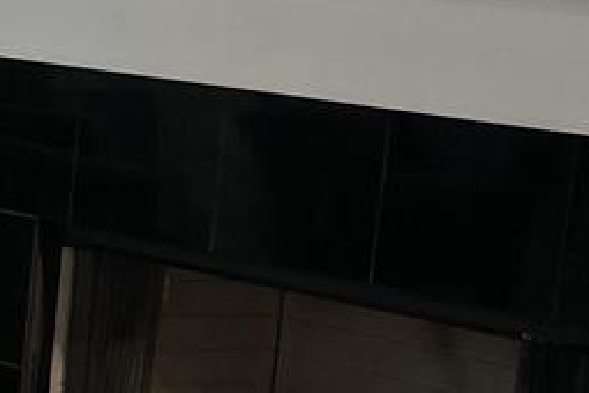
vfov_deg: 10.1
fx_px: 2225
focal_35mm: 136
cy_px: 210
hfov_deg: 12.9
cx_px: -633
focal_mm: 5.7
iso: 125
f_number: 1.5
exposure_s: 1/120
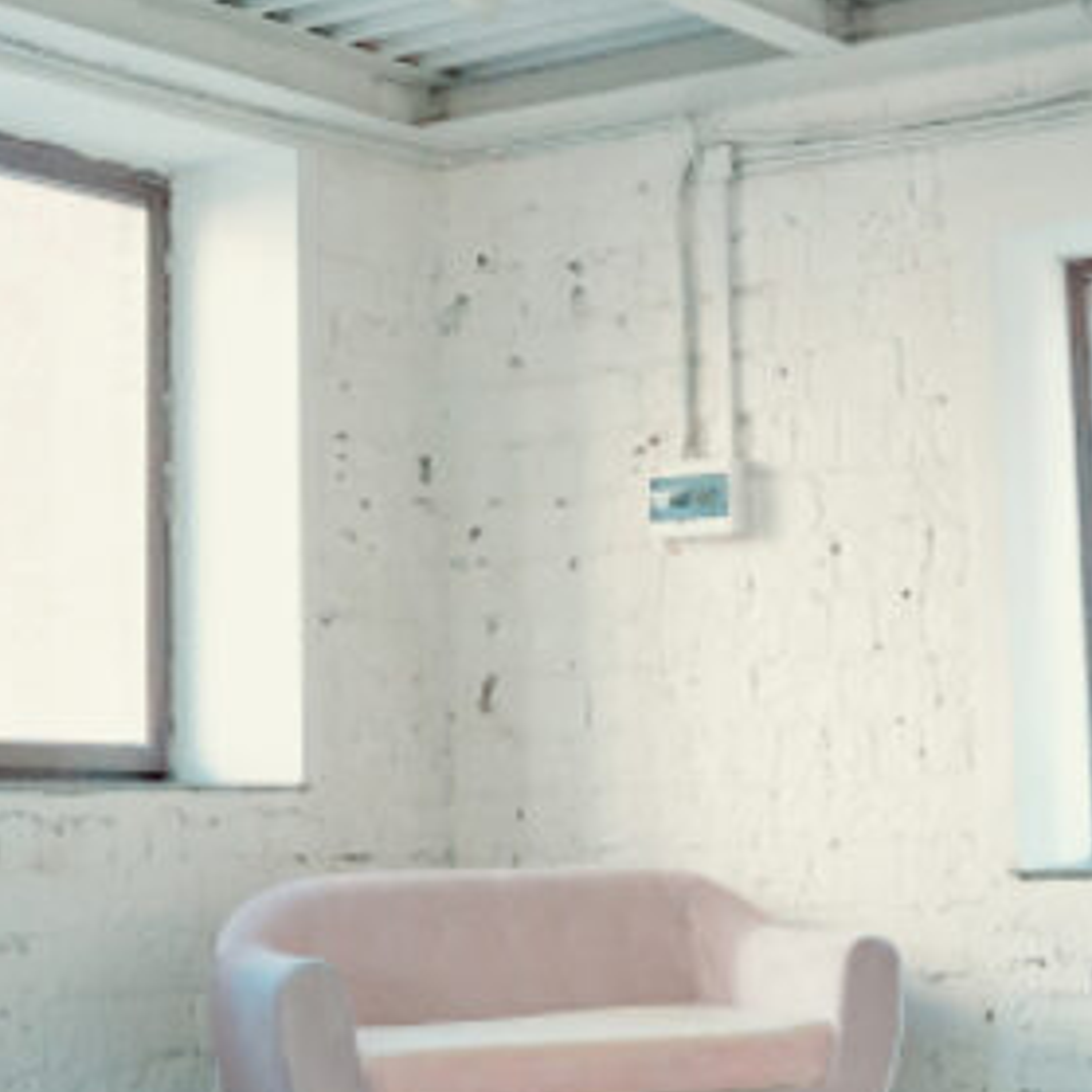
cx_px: 513
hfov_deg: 22.2
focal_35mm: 78
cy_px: 348
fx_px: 2784
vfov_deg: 22.1
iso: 2000
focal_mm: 20
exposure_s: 1/125
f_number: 8
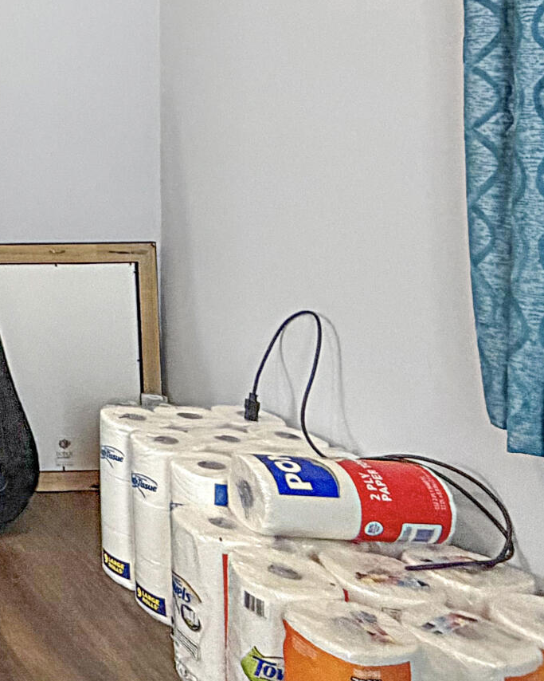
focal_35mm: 48
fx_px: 966
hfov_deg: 22.0
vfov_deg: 36.4
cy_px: 72
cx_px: -391
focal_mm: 2.22
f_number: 2.2
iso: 400
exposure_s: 1/60
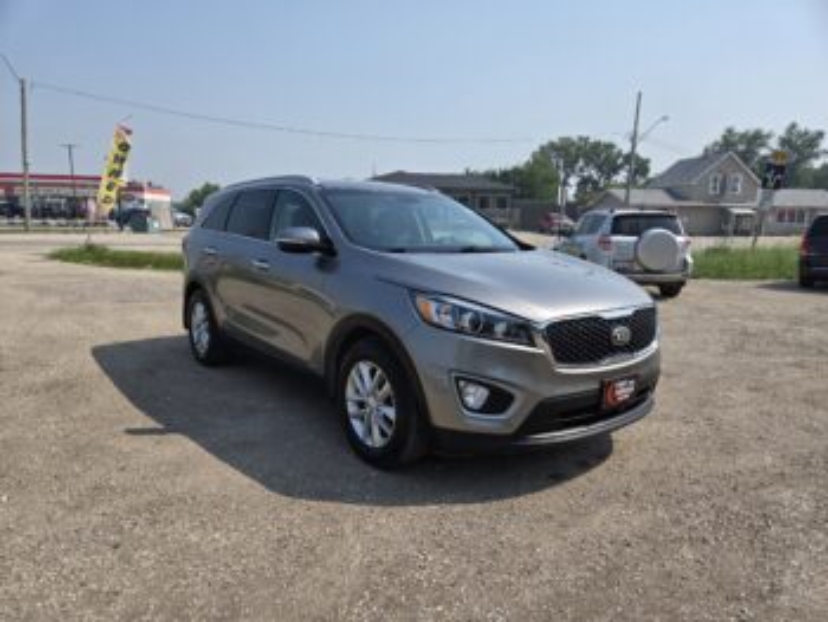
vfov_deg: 58.9
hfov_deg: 73.9
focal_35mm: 23
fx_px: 551
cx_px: 414
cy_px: 311
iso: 32
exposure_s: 1/2921
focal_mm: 5.4
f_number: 1.8
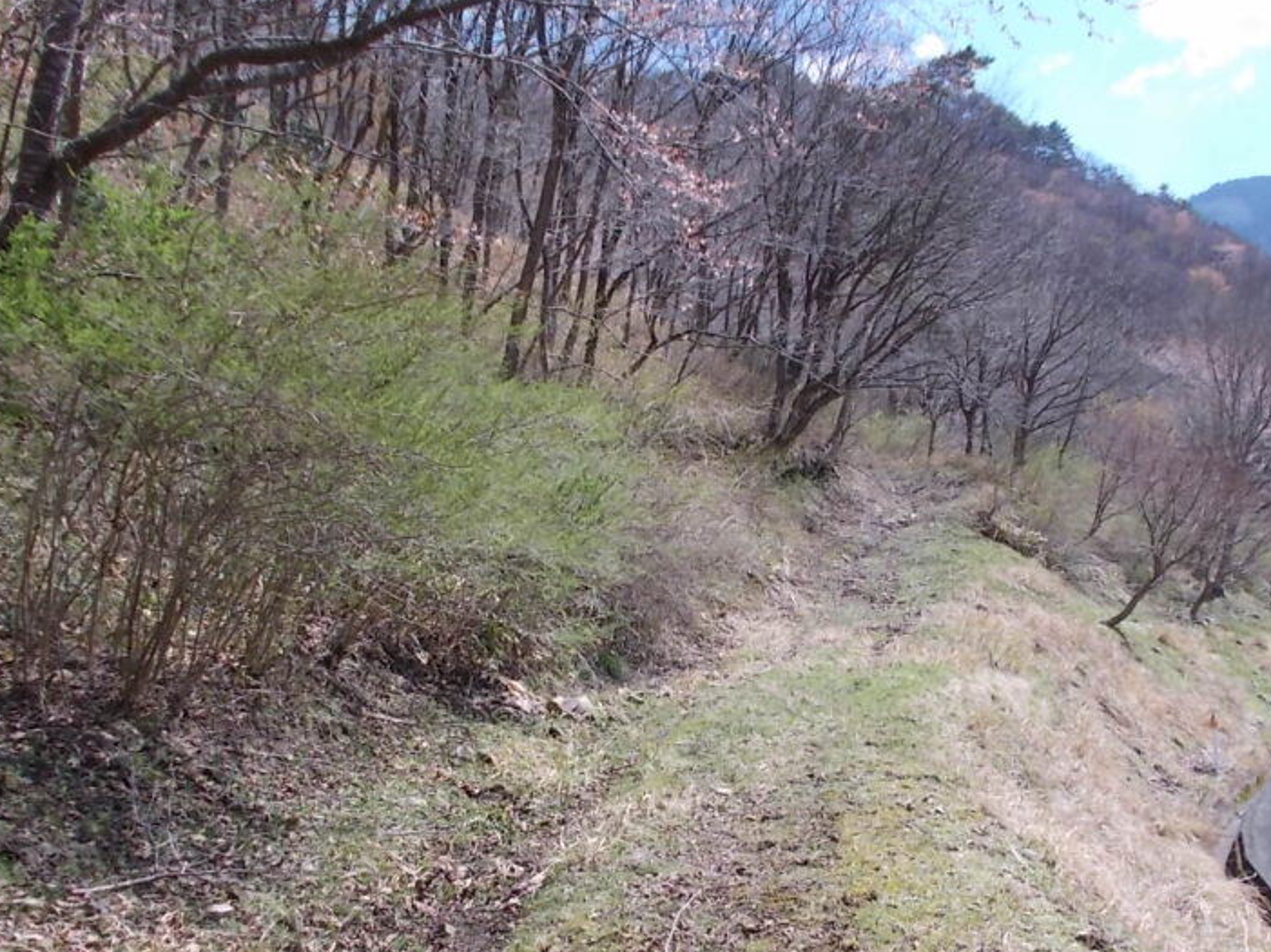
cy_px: 646
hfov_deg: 49.0
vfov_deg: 37.2
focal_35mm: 38
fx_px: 1395
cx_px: 671
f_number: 3.2
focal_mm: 4.6
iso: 80
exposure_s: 1/500
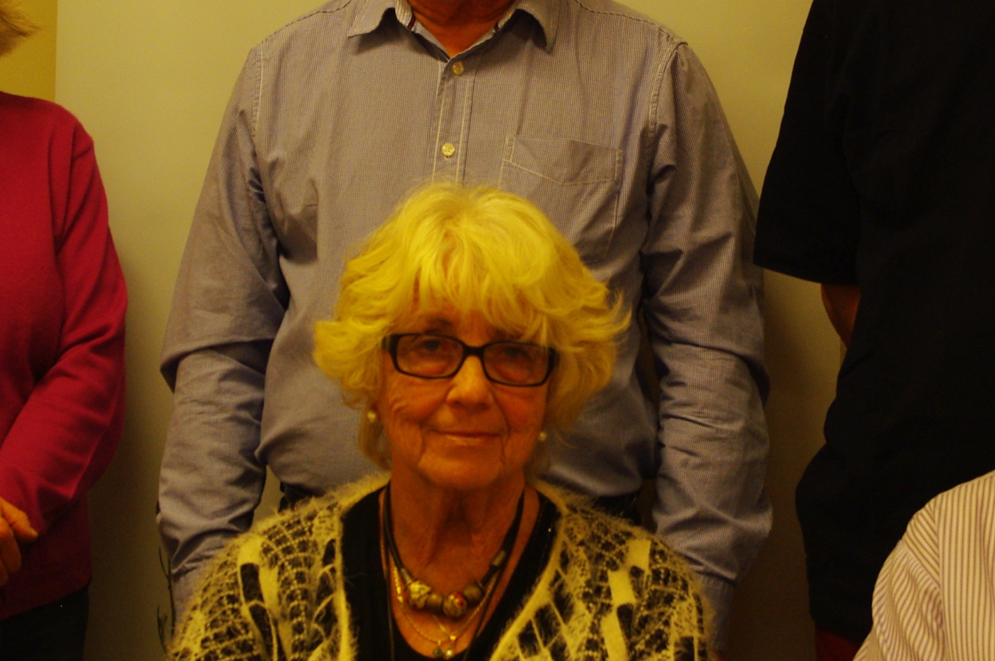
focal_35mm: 110
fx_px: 3037
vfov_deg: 12.4
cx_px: 532
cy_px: 277
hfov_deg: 18.6
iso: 400
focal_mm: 35
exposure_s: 1/20
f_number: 5.6
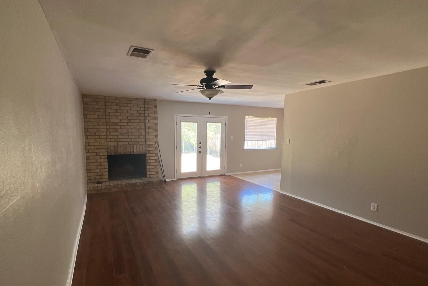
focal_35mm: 17
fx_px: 202
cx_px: 206
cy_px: 158
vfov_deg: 70.2
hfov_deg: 93.2
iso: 64
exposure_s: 1/40
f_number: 1.8
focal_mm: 1.57
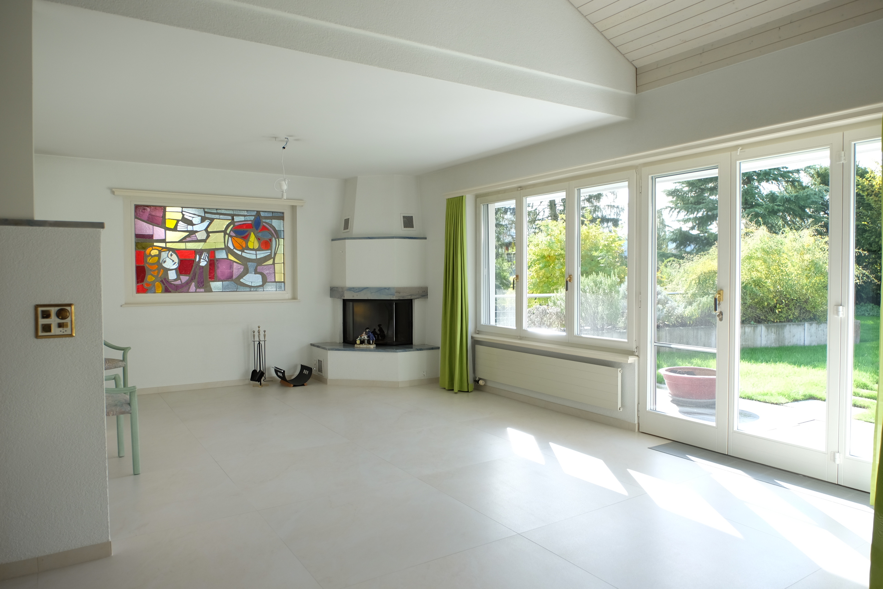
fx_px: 589
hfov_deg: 73.7
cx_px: 442
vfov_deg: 53.1
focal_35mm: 24
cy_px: 294
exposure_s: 1/150
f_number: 2.8
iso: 200
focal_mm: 16
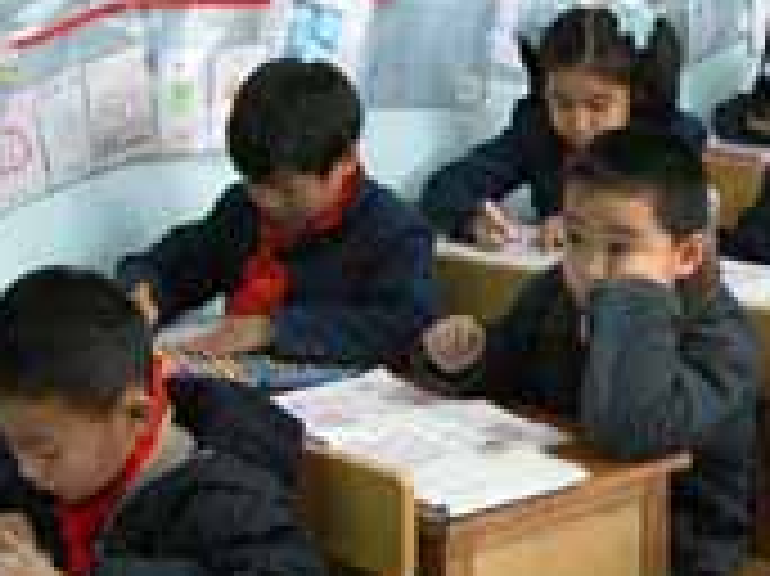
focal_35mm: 111
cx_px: 531
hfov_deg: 17.7
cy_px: 403
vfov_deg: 13.3
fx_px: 2467
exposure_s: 1/40.9
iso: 800
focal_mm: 10
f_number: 2.9
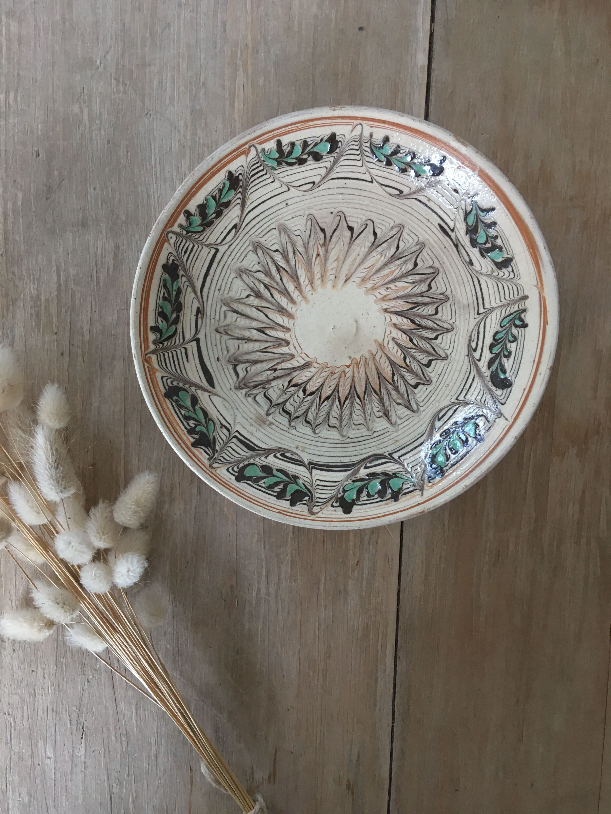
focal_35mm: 29
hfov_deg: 48.2
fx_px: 682
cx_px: 306
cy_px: 407
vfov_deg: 61.7
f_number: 2.2
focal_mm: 4.15
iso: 40
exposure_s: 1/33
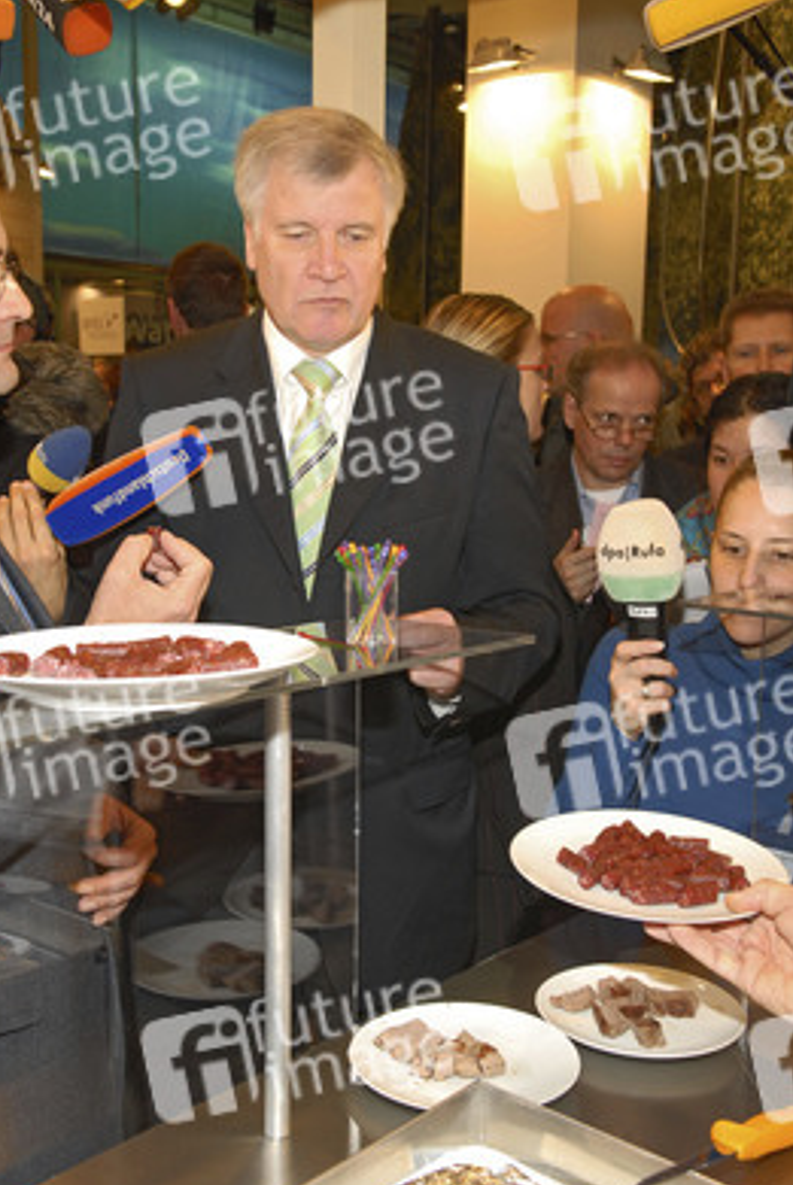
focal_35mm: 40
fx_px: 1318
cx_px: 389
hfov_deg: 33.5
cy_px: 596
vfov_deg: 48.4
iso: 400
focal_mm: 26
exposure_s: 1/60
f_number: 6.3
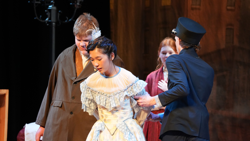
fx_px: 1644
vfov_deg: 4.9
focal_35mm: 248
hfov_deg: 8.7
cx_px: 125
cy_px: 68
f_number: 8
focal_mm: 236
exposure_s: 1/125
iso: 5000
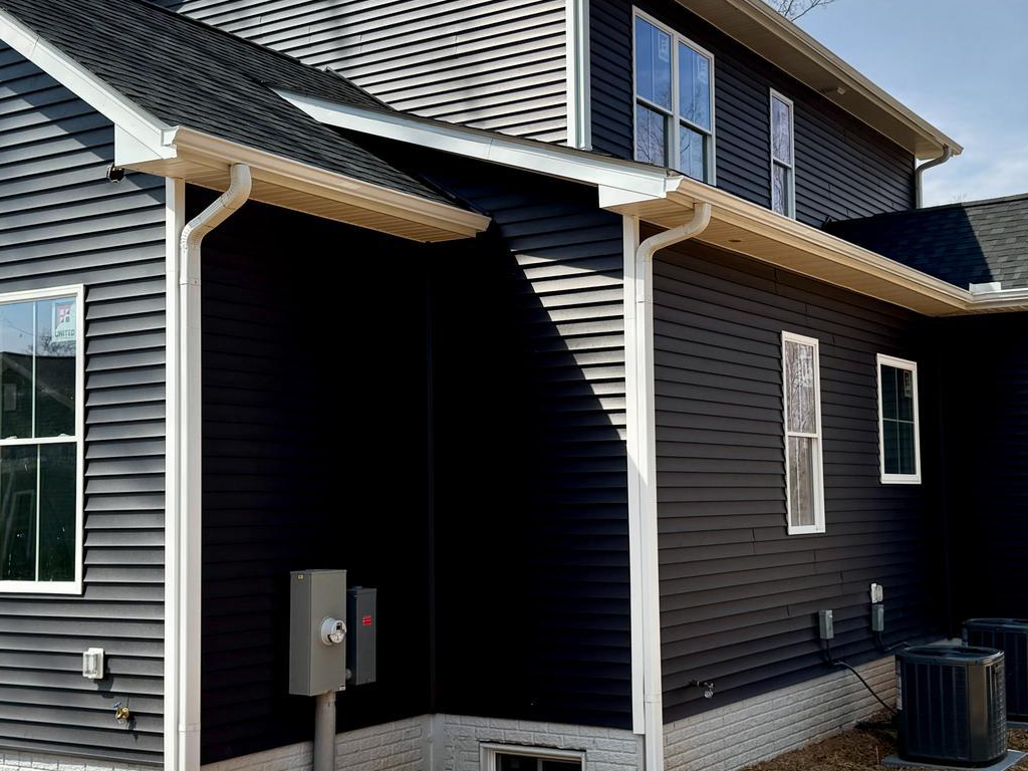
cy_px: 393
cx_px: 475
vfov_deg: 30.3
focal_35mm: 48
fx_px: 1425
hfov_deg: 39.6
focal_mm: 6.76
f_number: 1.78
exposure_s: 1/4049
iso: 80
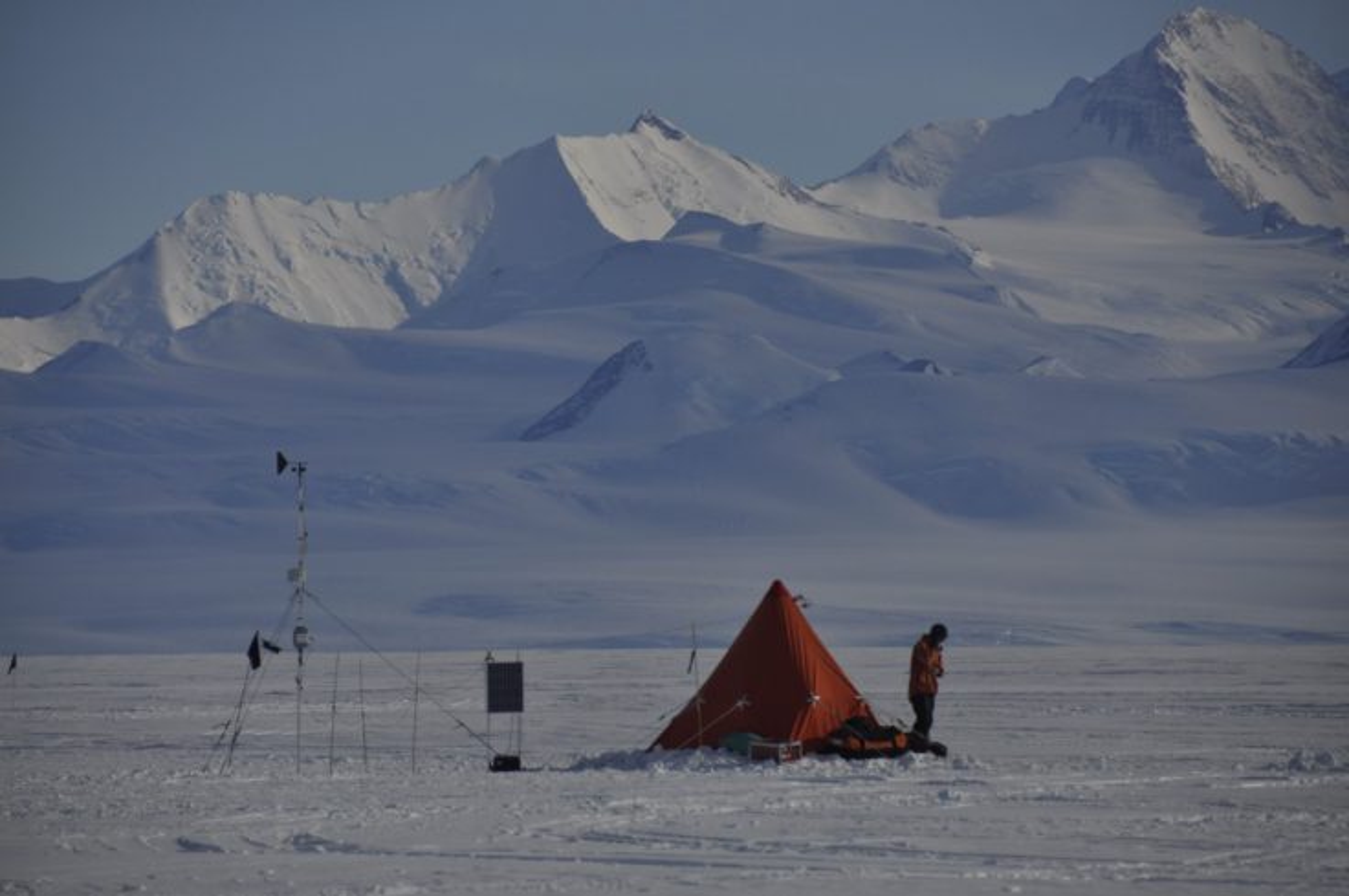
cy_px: 448
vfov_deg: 5.4
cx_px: 674
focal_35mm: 255
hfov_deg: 8.1
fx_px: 9545
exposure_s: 1/2000
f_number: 5.6
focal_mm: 170
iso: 200
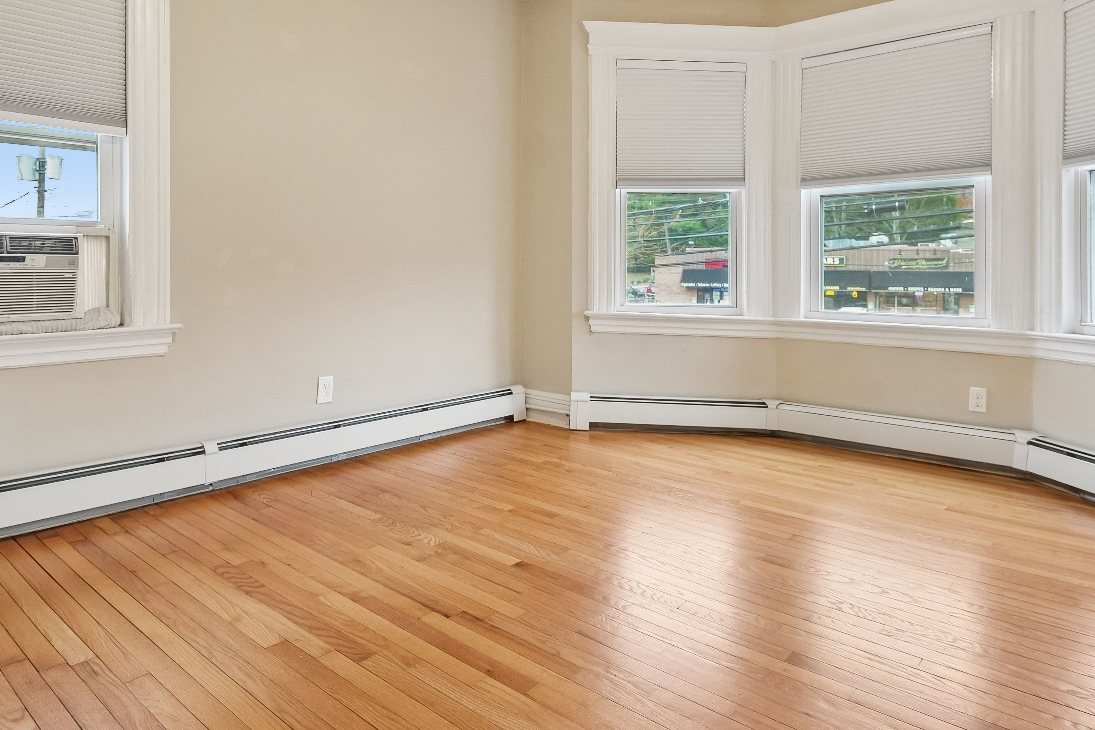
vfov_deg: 34.9
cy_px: 275
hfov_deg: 50.7
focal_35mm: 38
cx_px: 507
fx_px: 1156
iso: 2500
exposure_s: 1/40
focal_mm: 24
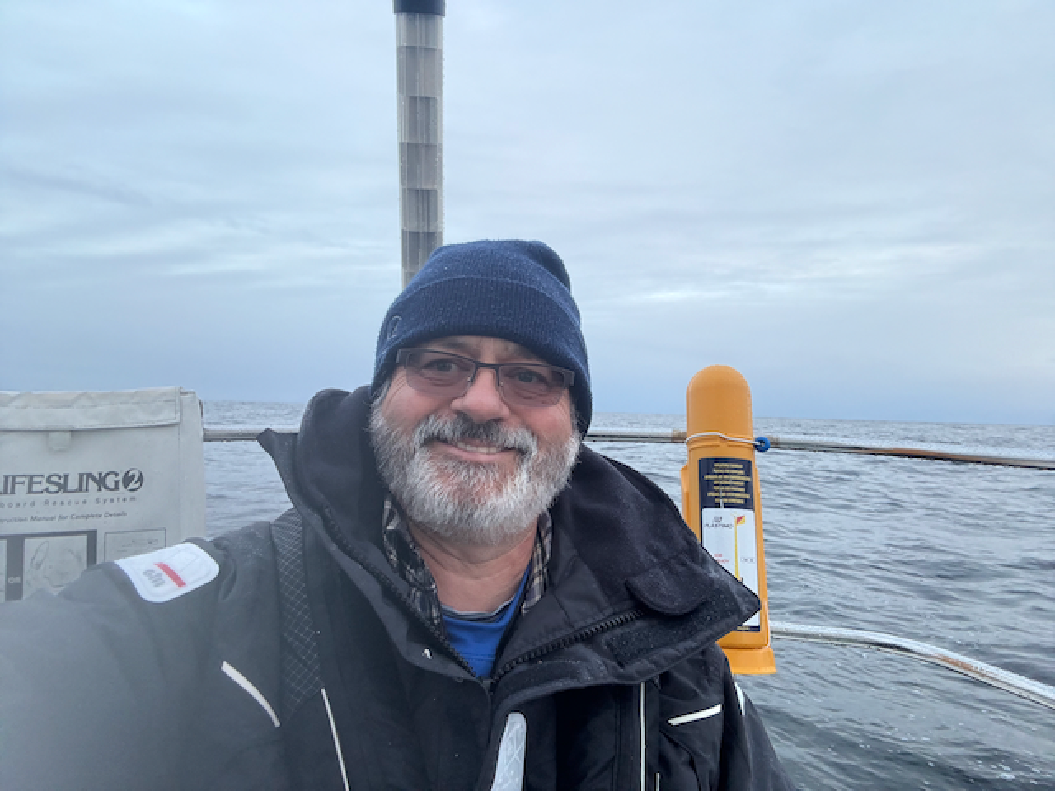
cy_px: 396
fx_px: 701
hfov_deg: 73.9
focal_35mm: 23
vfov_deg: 58.9
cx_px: 528
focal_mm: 2.69
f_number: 1.9
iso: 64
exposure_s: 1/121
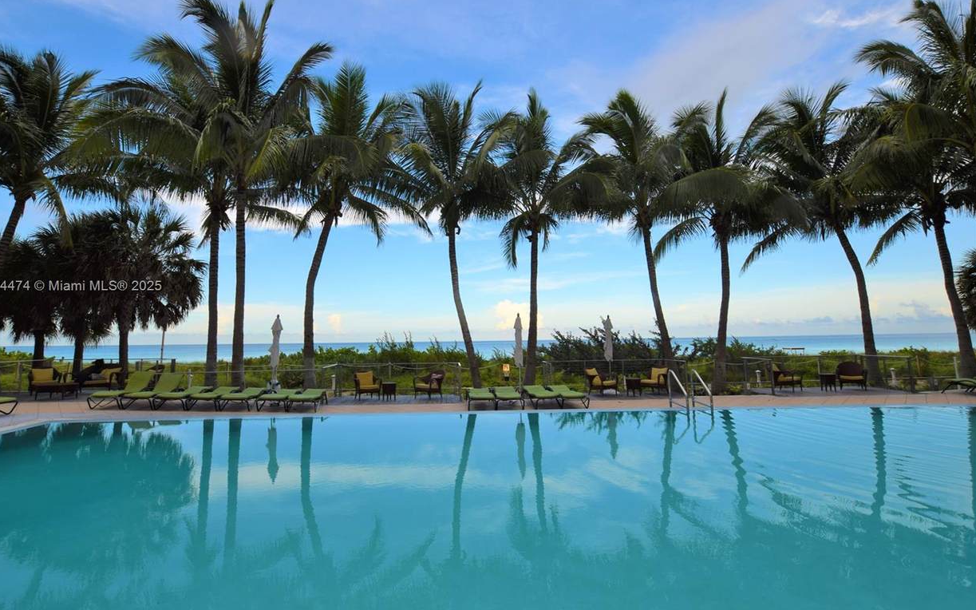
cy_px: 287
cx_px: 468
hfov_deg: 97.8
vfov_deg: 71.2
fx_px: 426
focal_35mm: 16
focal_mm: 10
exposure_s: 1/200
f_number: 7.1
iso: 100
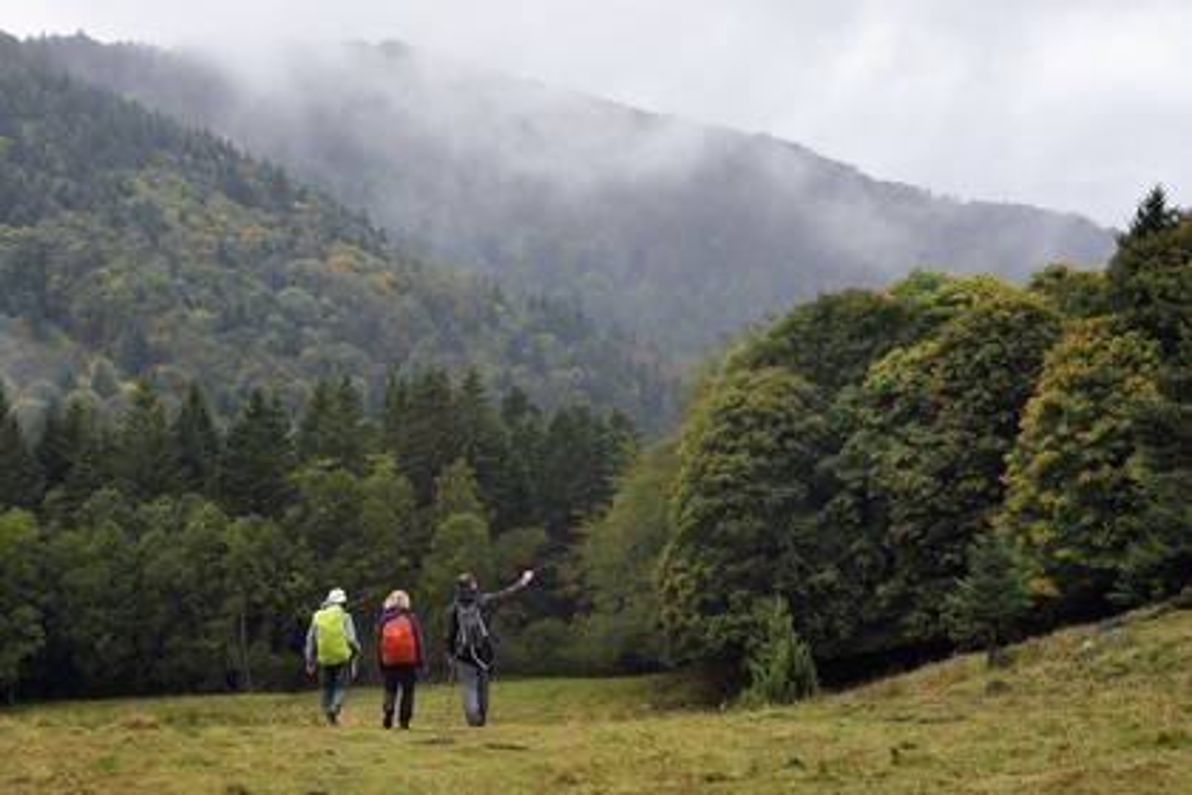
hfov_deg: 32.4
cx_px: 596
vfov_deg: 21.9
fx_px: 2053
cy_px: 398
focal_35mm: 62
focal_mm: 62
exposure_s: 1/320
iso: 800
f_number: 13
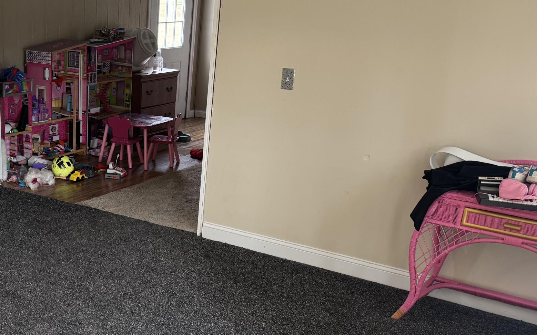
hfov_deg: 39.1
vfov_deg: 26.1
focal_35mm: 49
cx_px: 91
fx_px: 717
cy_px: 241
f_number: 1.78
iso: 100
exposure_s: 1/71
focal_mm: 6.76
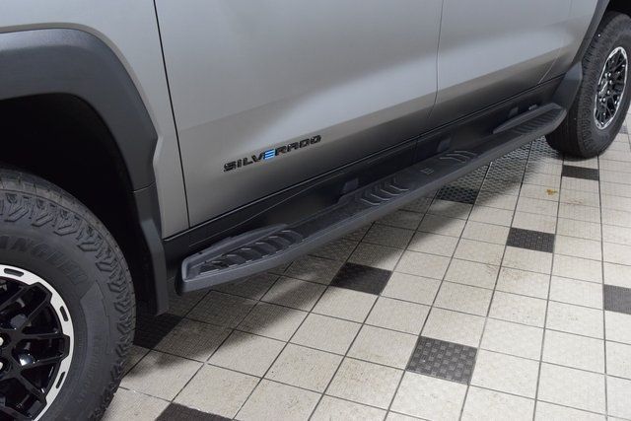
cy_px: 210
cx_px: 316
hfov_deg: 53.1
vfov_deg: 36.9
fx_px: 631
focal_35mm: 36
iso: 1600
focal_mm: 24
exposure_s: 1/60
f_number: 4
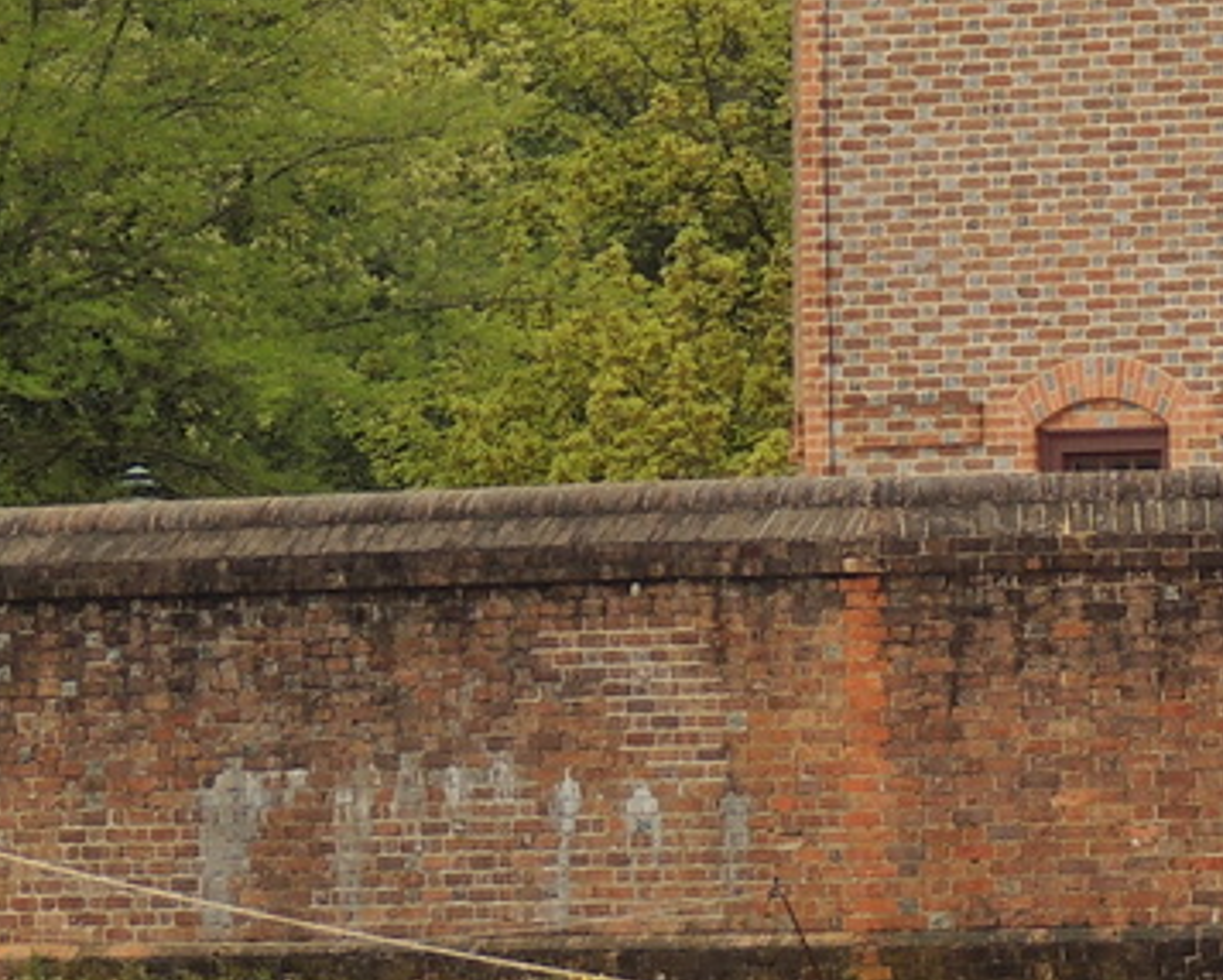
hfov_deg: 3.6
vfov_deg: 2.9
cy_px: -528
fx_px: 19629
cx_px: 1665
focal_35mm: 542
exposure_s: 1/400
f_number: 4.4
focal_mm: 27.6
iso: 100
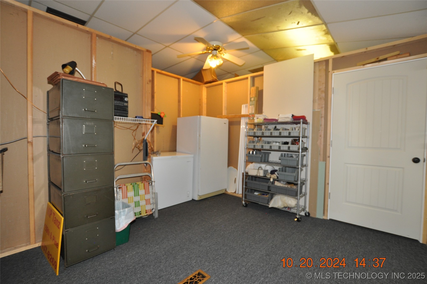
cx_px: 214
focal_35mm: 16
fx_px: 195
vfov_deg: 71.9
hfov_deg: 95.1
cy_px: 142
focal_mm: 11
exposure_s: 1/60
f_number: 4
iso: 800
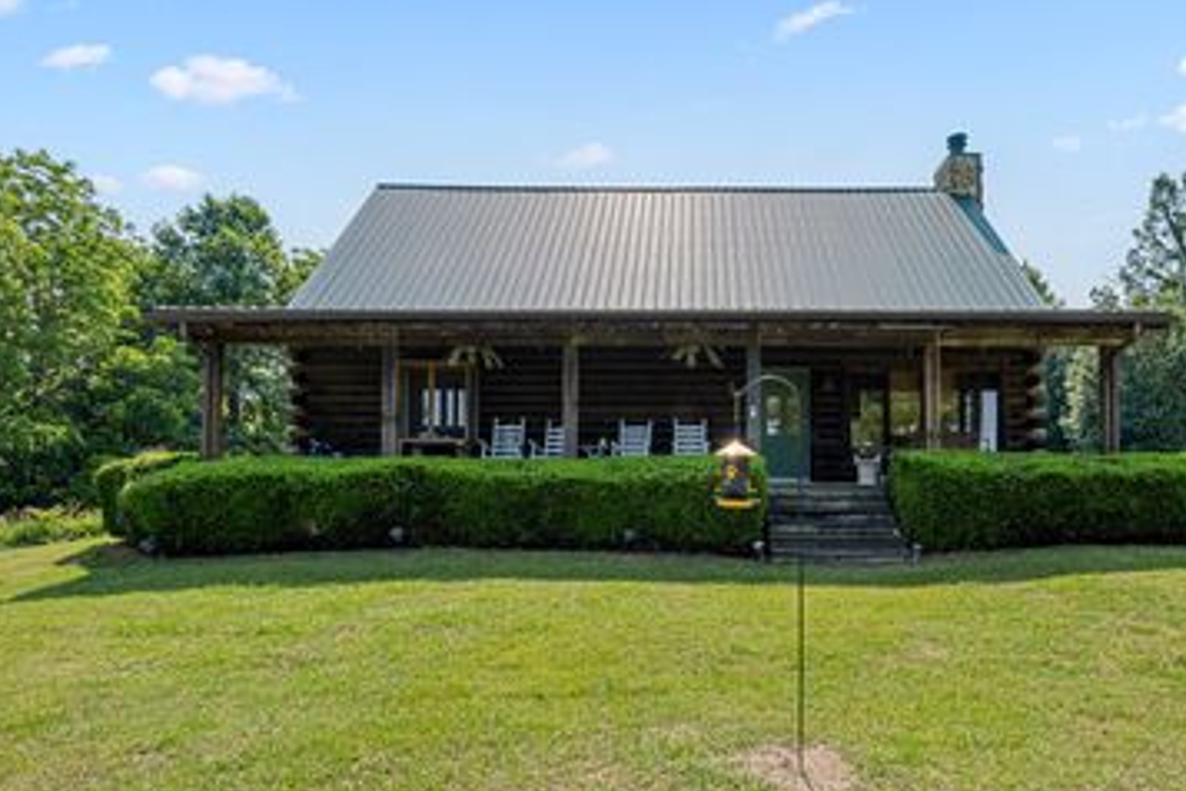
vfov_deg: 58.8
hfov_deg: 80.6
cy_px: 487
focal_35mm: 21
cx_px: 688
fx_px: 692
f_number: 7.1
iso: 100
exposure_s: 1/160
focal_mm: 15
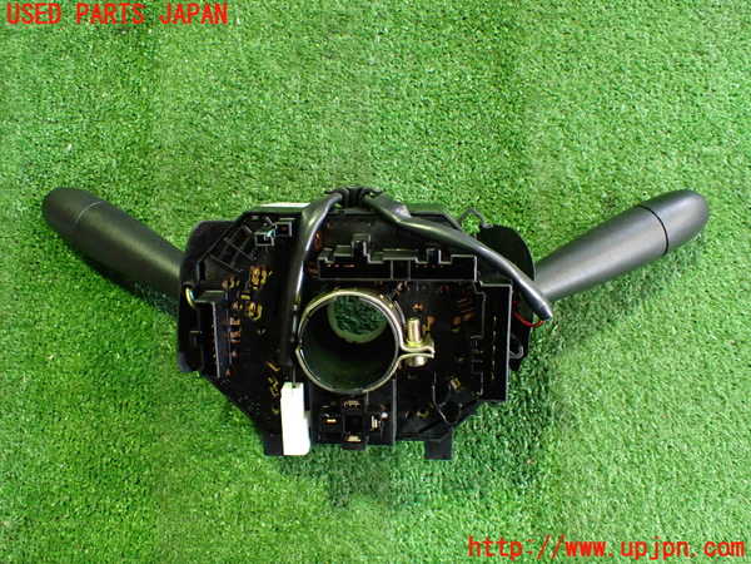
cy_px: 282
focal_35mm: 30
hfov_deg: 60.0
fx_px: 651
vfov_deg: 46.8
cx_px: 376
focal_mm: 5.4
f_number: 2.3
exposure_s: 1/40
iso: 800
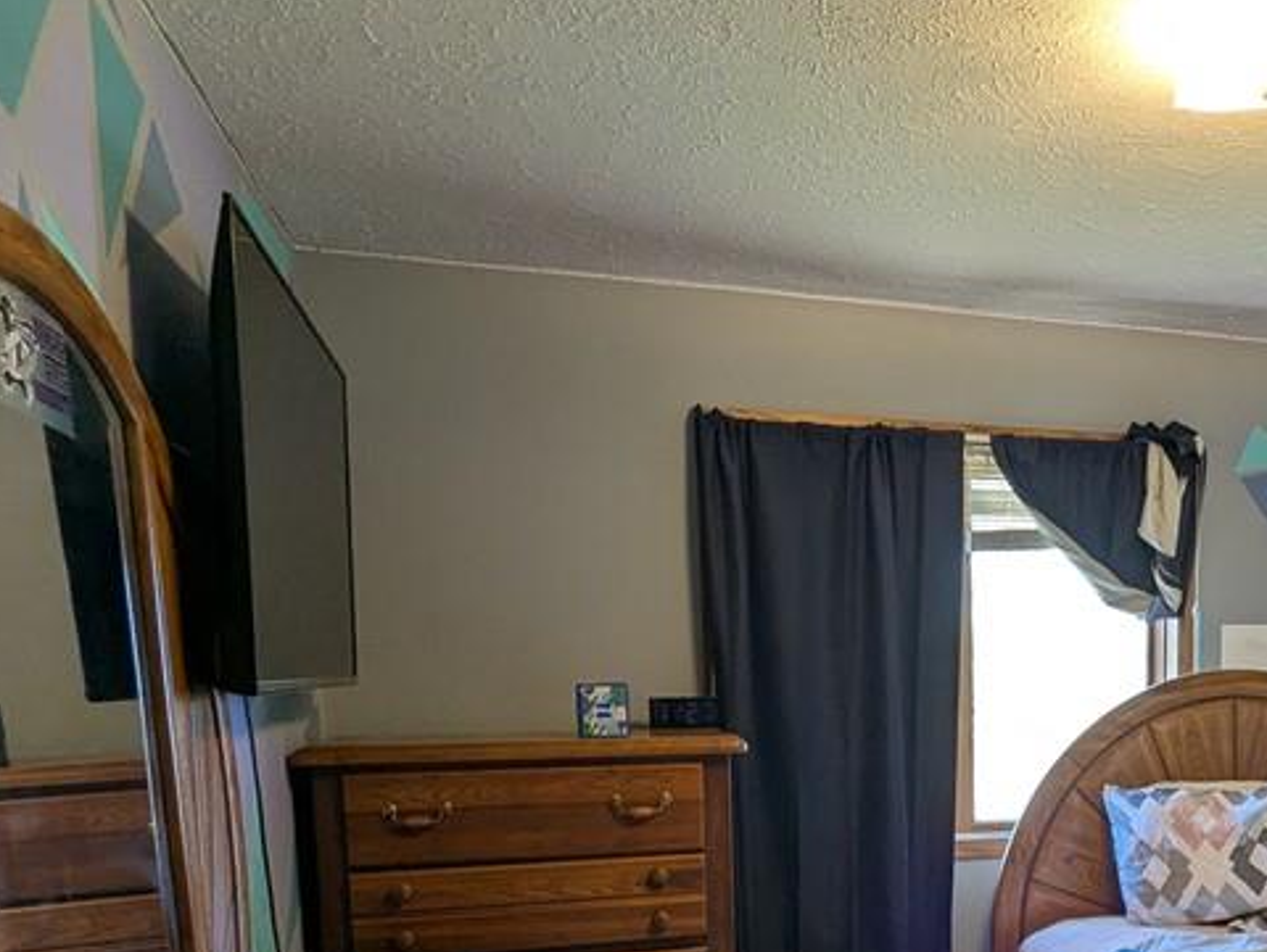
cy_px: 781
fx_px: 1246
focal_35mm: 34
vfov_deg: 39.9
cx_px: 1031
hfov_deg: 50.3
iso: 73
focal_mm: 2.35
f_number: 2.2
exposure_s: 1/40
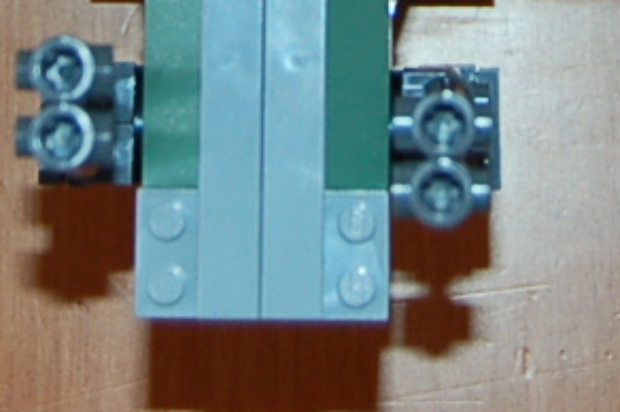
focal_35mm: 216
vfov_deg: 6.1
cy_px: -582
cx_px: 329
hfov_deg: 9.5
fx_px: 3716
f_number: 4.2
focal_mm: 28
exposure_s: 1/60
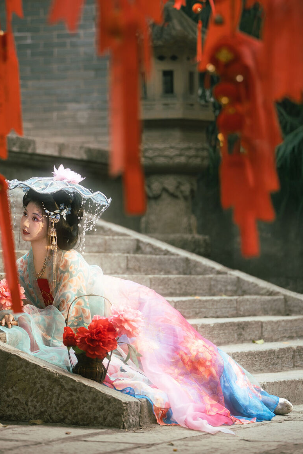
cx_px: 110
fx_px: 1969
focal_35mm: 156
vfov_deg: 13.2
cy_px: 164
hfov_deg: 8.8
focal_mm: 115
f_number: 2.8
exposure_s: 1/250
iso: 320
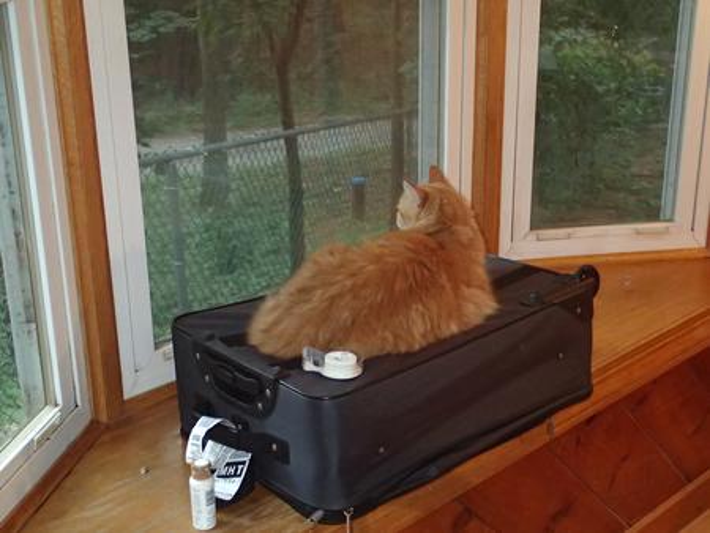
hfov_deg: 41.2
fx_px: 944
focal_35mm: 46
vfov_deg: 31.5
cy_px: 266
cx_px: 355
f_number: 3.1
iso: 800
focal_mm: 8.4
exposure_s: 1/50
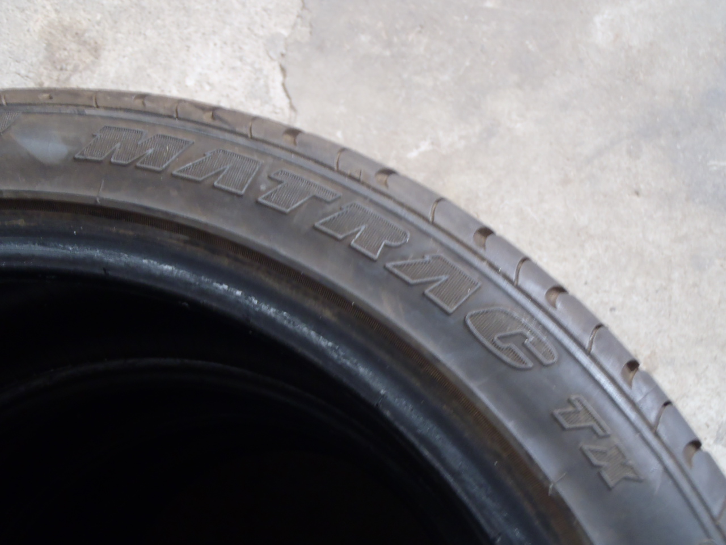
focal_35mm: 37
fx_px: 776
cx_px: 363
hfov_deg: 50.1
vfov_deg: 38.7
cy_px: 272
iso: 200
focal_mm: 6.64
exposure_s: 1/5
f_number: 4.7
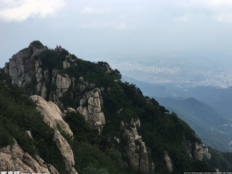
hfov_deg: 60.0
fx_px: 201
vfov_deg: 46.8
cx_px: 117
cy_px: 88
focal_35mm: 30
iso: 25
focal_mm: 4.15
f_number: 2.2
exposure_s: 1/864
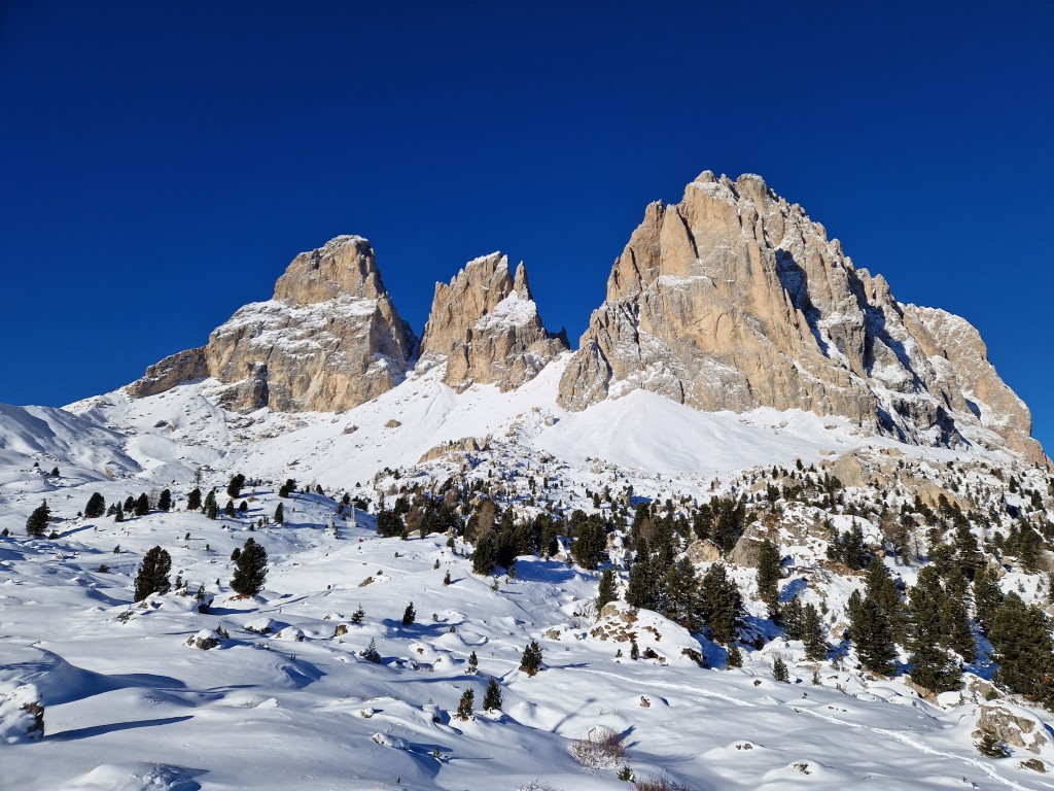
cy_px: 396
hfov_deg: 73.9
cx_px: 527
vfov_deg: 58.9
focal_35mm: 23
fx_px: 700
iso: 50
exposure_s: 1/3504
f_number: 1.8
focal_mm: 5.4
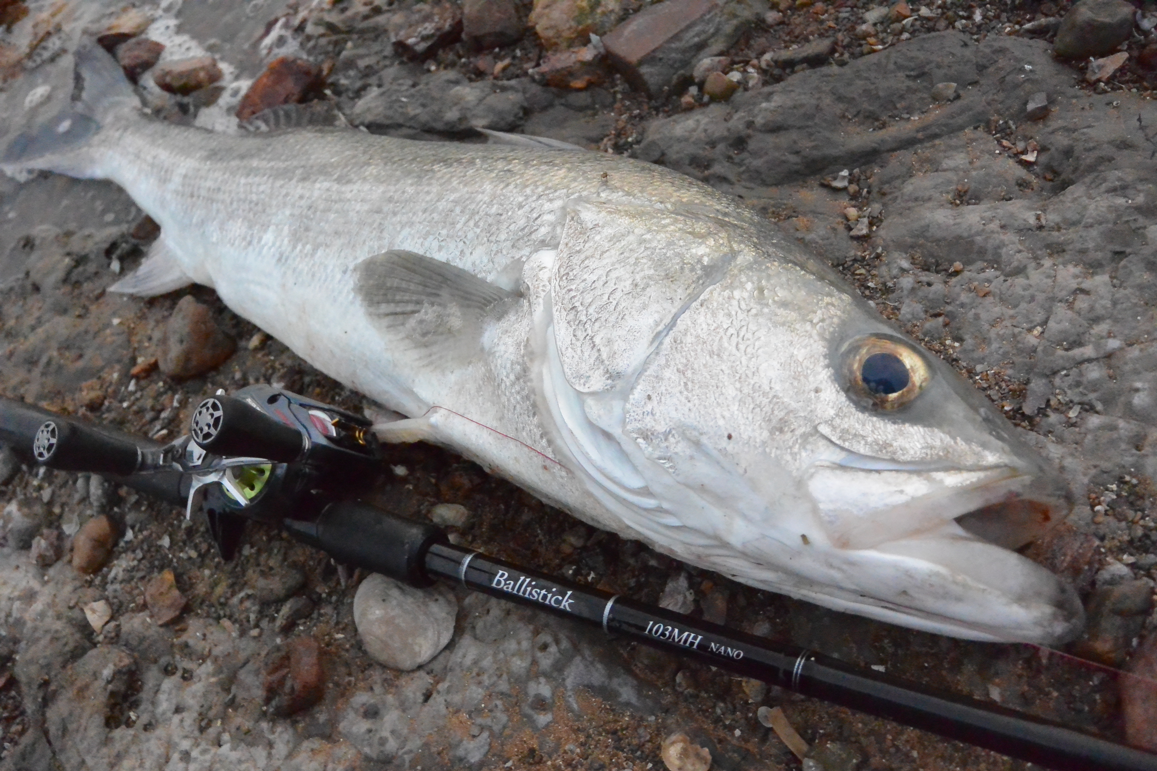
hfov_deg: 58.7
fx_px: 1028
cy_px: 386
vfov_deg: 41.1
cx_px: 578
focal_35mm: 32
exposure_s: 1/40
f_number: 3.8
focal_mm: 12
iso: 3200
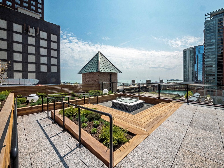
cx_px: 112
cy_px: 84
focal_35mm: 14
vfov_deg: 85.7
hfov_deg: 102.1
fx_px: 91
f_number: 10
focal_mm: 7
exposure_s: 1/640
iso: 200
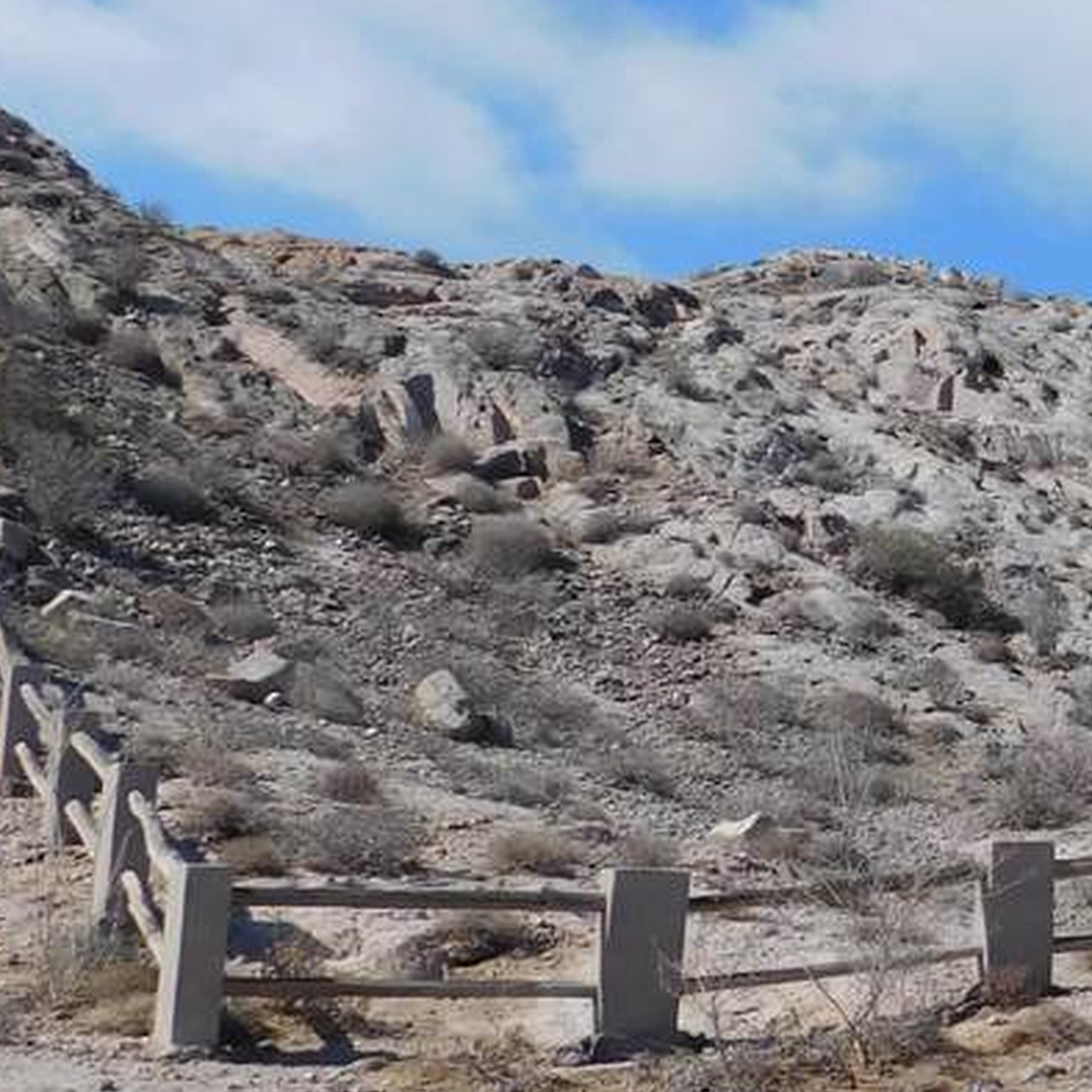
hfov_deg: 22.6
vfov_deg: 26.0
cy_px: 371
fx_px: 2356
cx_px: 1513
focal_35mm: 66
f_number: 6
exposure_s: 1/800
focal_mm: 4
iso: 125
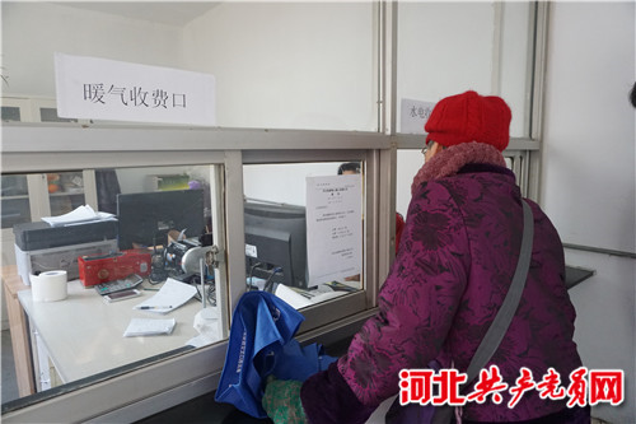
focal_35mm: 24
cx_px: 318
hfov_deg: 73.8
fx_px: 424
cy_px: 212
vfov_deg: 53.1
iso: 1600
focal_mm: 16
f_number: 4
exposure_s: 1/160
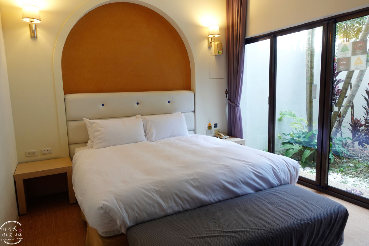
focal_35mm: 24
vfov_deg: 53.1
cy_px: 123
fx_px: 246
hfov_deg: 73.7
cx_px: 184
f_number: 2.8
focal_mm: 9.4
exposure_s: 1/40
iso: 125
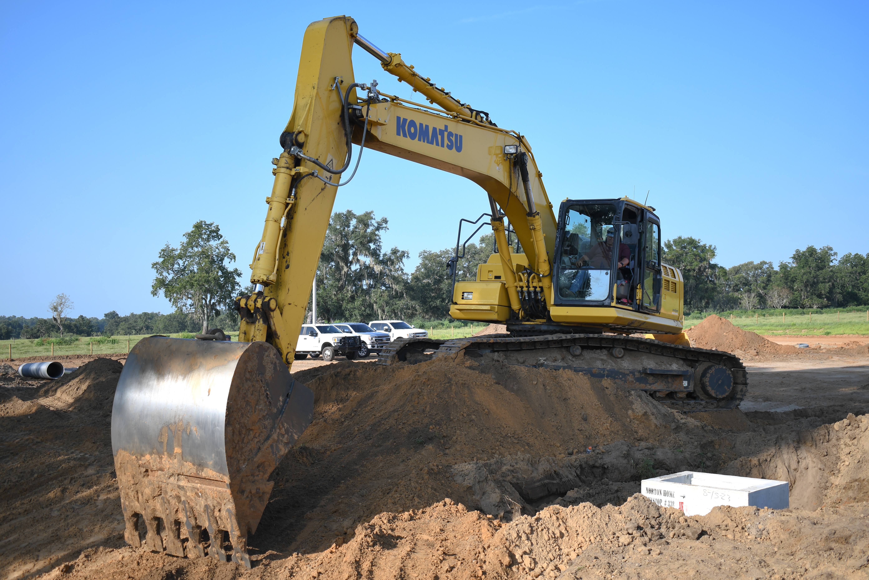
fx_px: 941
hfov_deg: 49.6
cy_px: 290
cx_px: 434
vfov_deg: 34.2
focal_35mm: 39
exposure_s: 1/320
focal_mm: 26
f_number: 4
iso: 64
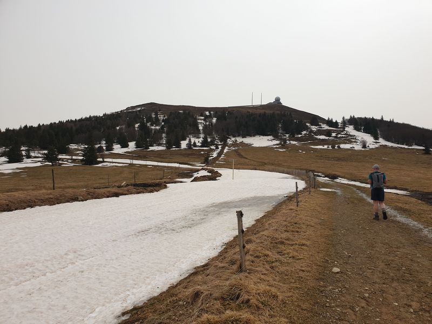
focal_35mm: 26
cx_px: 216
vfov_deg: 53.1
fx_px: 324
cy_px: 162
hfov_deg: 67.3
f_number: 2.4
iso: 50
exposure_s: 1/1751
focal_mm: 4.3
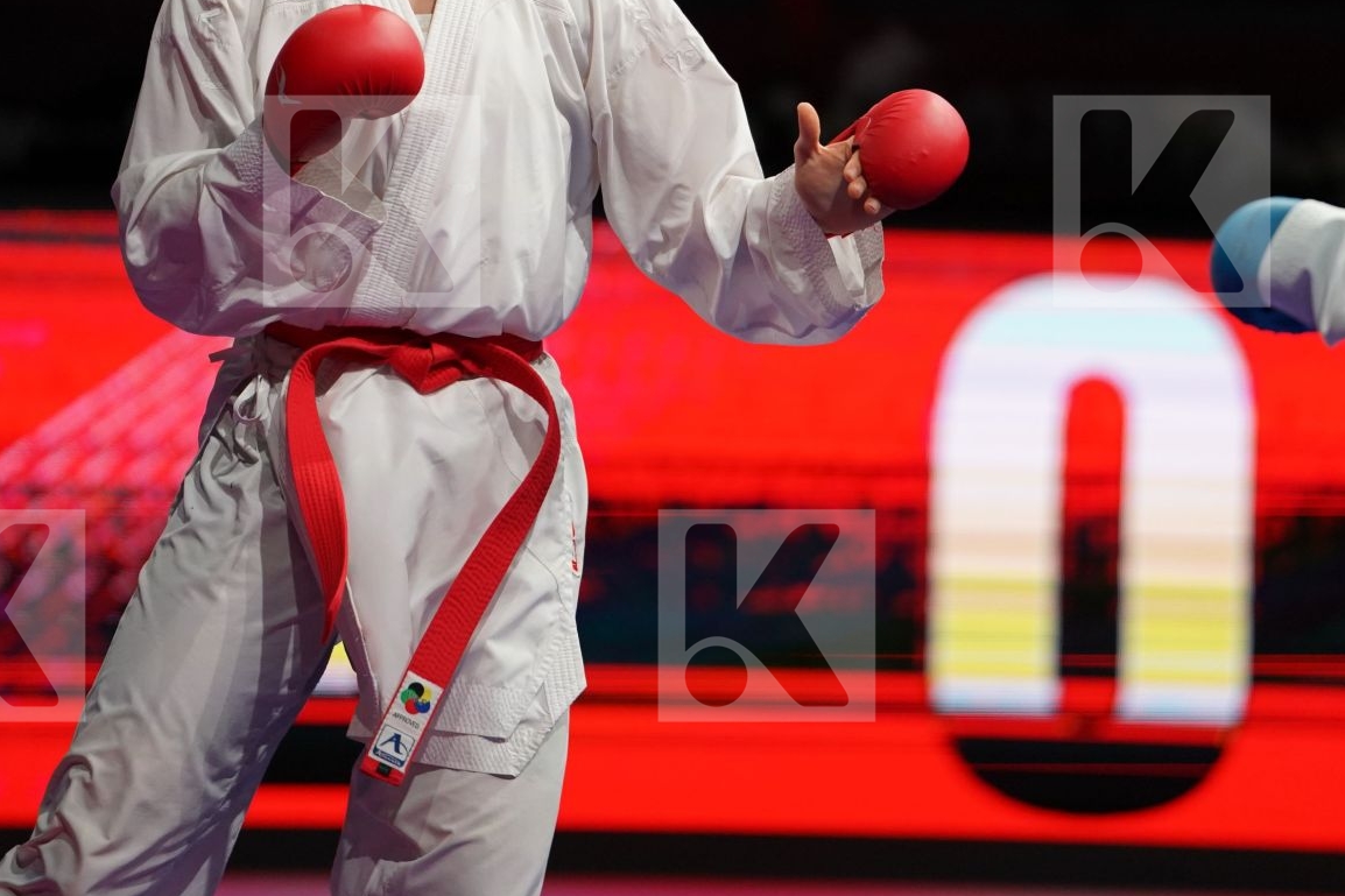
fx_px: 11654
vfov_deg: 4.4
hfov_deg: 6.6
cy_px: 202
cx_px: 767
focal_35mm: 312
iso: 2000
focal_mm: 200
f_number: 2.8
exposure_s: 1/1000
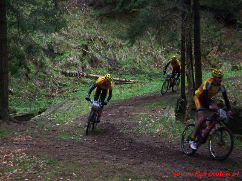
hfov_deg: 16.8
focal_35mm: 117
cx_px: 121
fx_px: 818
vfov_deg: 12.7
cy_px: 90
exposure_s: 1/125
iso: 400
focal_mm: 19.2
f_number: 4.4
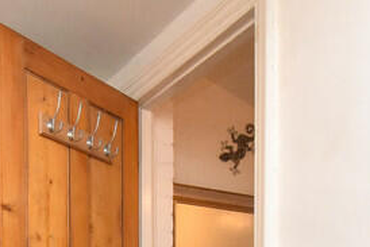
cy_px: 385
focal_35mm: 56
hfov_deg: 35.2
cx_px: 119
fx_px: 576
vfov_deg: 20.3
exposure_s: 1/60
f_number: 16
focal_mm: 10
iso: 2500
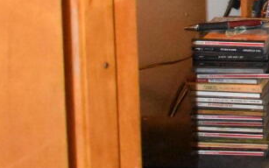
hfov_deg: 10.6
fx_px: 1313
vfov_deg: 7.0
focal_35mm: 179
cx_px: 565
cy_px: -191
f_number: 3.5
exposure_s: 1/60
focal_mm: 18
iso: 6400
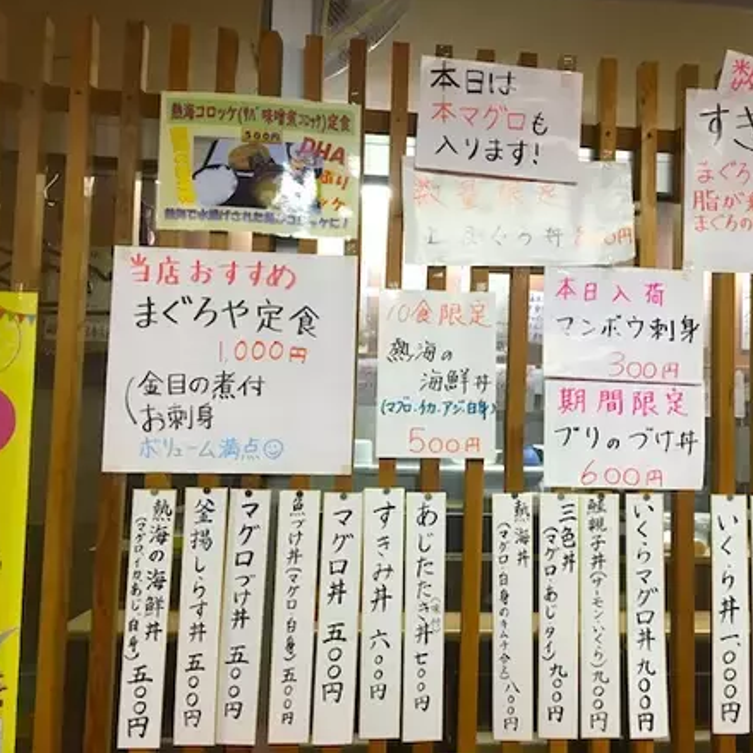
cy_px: 377
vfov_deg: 47.2
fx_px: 861
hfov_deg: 46.7
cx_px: 482
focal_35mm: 35
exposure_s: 1/30
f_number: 2.2
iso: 125
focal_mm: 4.15
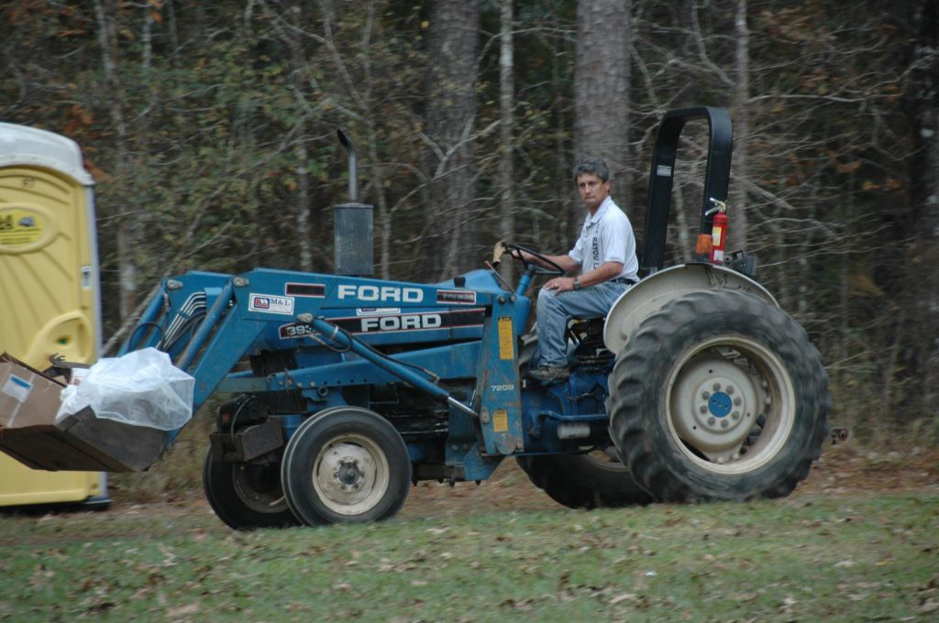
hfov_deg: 6.9
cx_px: 470
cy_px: 312
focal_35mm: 300
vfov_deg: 4.6
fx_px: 7815
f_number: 5.6
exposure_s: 1/60
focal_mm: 200
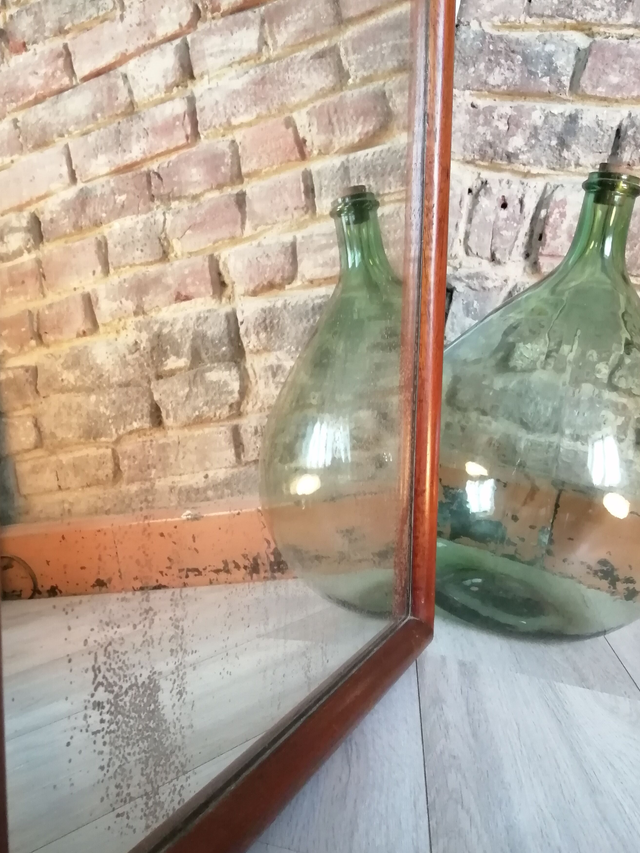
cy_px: 473
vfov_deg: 58.2
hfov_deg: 45.4
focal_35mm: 31
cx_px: 283
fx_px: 764
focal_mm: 3.46
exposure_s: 1/50
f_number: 1.8
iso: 500
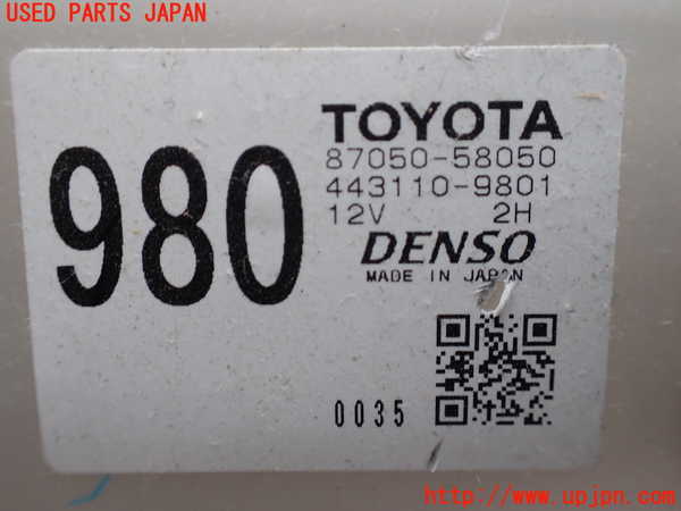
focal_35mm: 30
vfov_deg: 46.8
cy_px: 256
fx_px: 590
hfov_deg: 60.0
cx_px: 340
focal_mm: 5.4
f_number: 2.3
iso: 160
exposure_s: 1/125
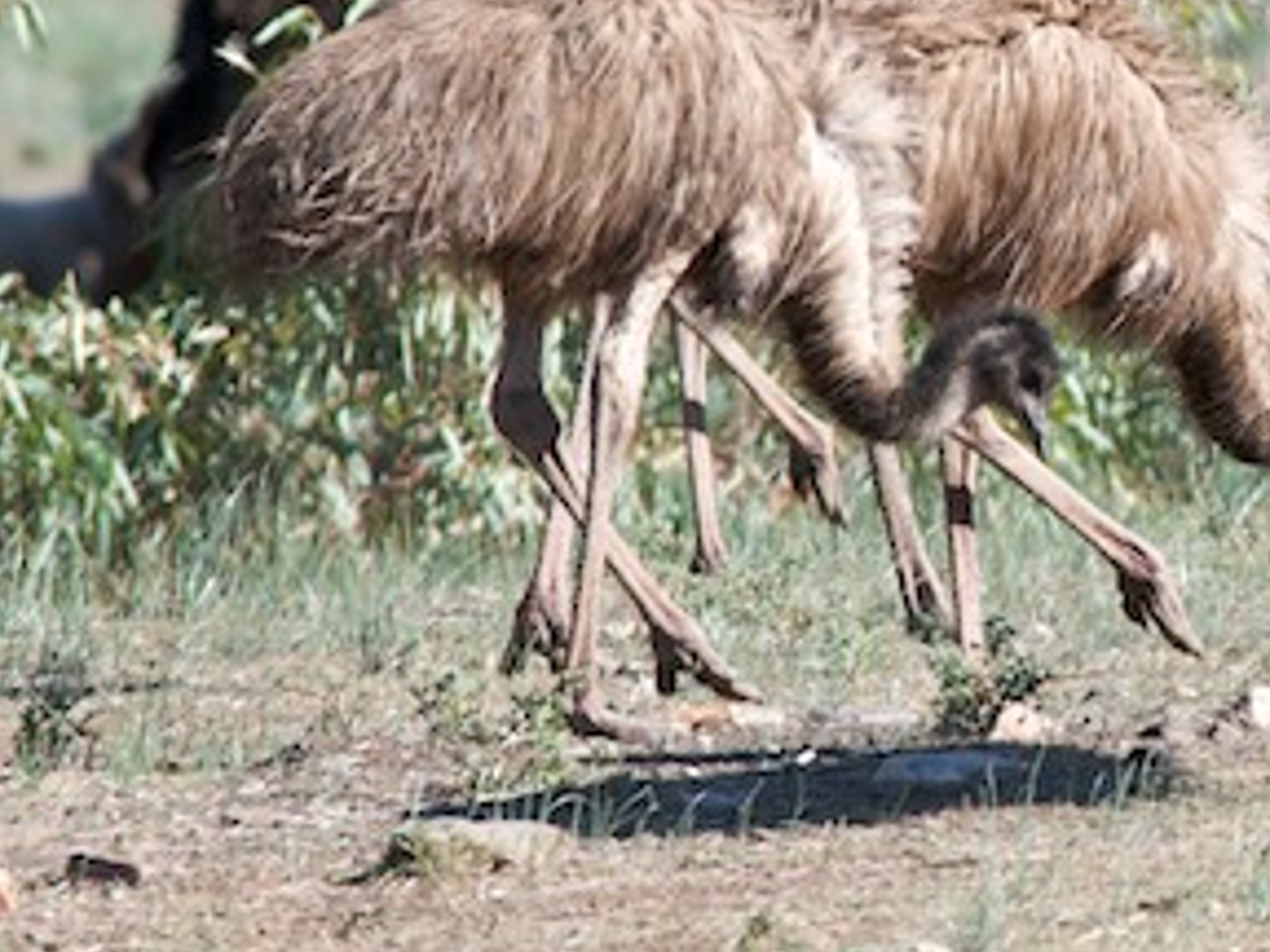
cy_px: 220
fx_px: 44063
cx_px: 1235
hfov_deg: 1.7
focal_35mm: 1201
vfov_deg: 1.2
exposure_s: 1/320
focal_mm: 400
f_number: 9
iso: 320
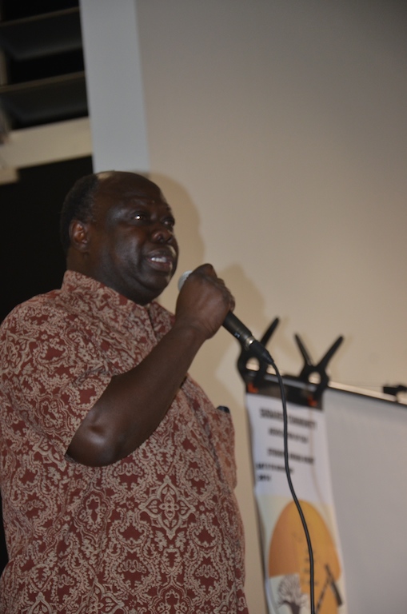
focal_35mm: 128
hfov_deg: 10.7
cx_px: 204
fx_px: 2171
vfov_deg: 16.1
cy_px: 307
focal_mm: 85
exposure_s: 1/60
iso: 800
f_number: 5.6
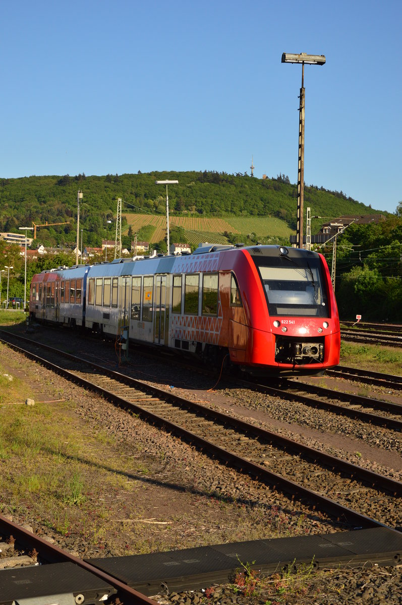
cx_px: 201
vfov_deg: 35.1
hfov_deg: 23.7
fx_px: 957
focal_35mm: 57
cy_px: 302
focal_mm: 38
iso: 200
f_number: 8
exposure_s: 1/640
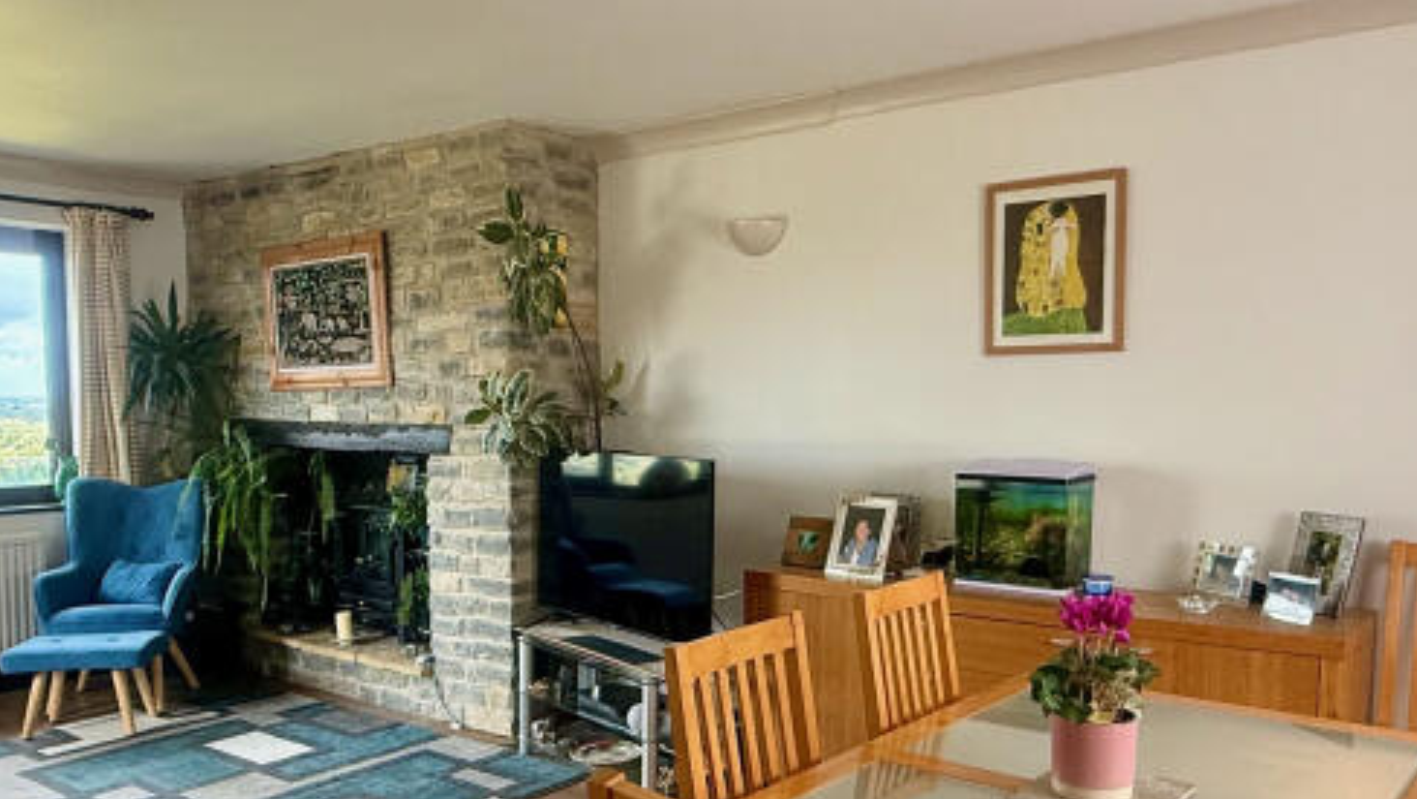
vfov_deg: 36.5
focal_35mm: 32
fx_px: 1203
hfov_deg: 61.0
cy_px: 508
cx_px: 688
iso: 160
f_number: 2.2
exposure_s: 1/99
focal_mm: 2.22
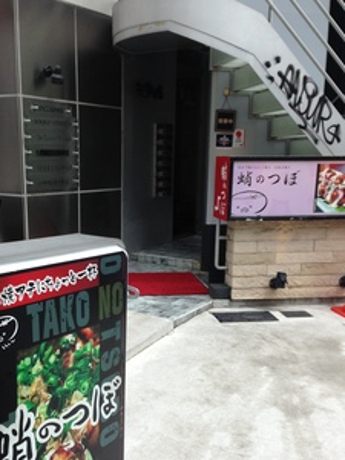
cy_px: 297
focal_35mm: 44
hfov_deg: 32.7
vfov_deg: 42.5
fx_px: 585
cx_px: 129
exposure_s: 1/583
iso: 50
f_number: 2.4
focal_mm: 4.12
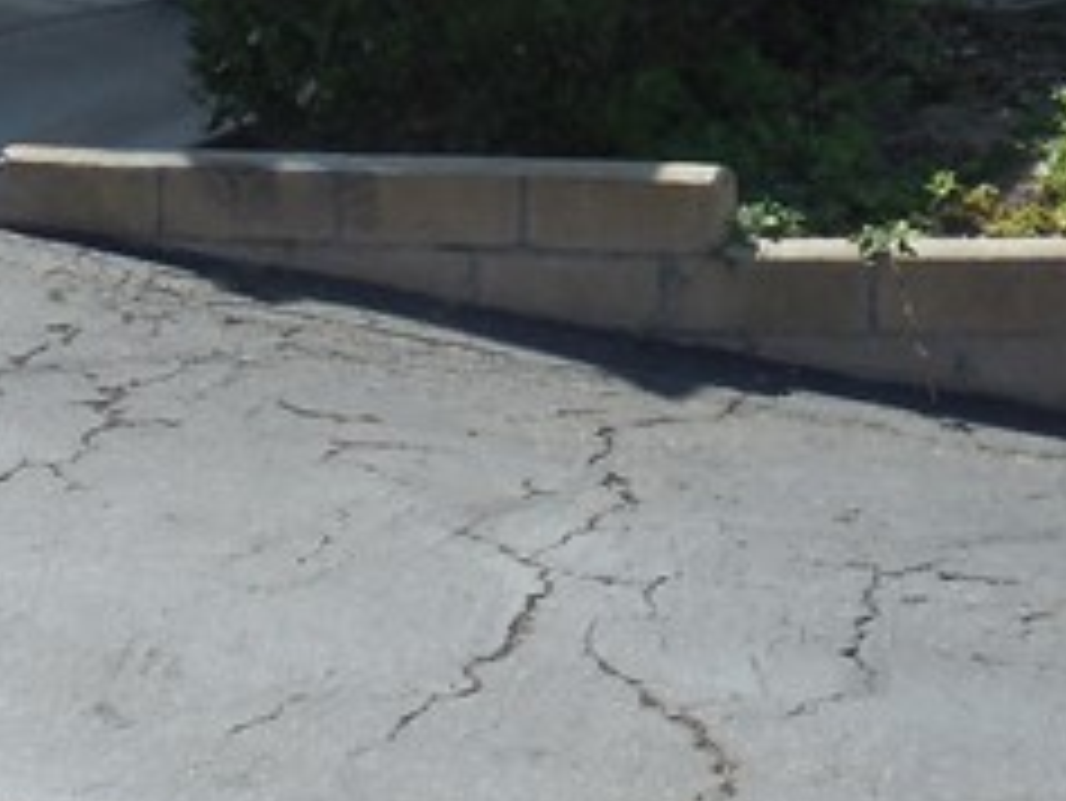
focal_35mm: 108
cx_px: 823
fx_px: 3328
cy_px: -220
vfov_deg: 13.3
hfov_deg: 18.1
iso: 125
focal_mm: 4.5
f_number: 3.1
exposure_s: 1/1250
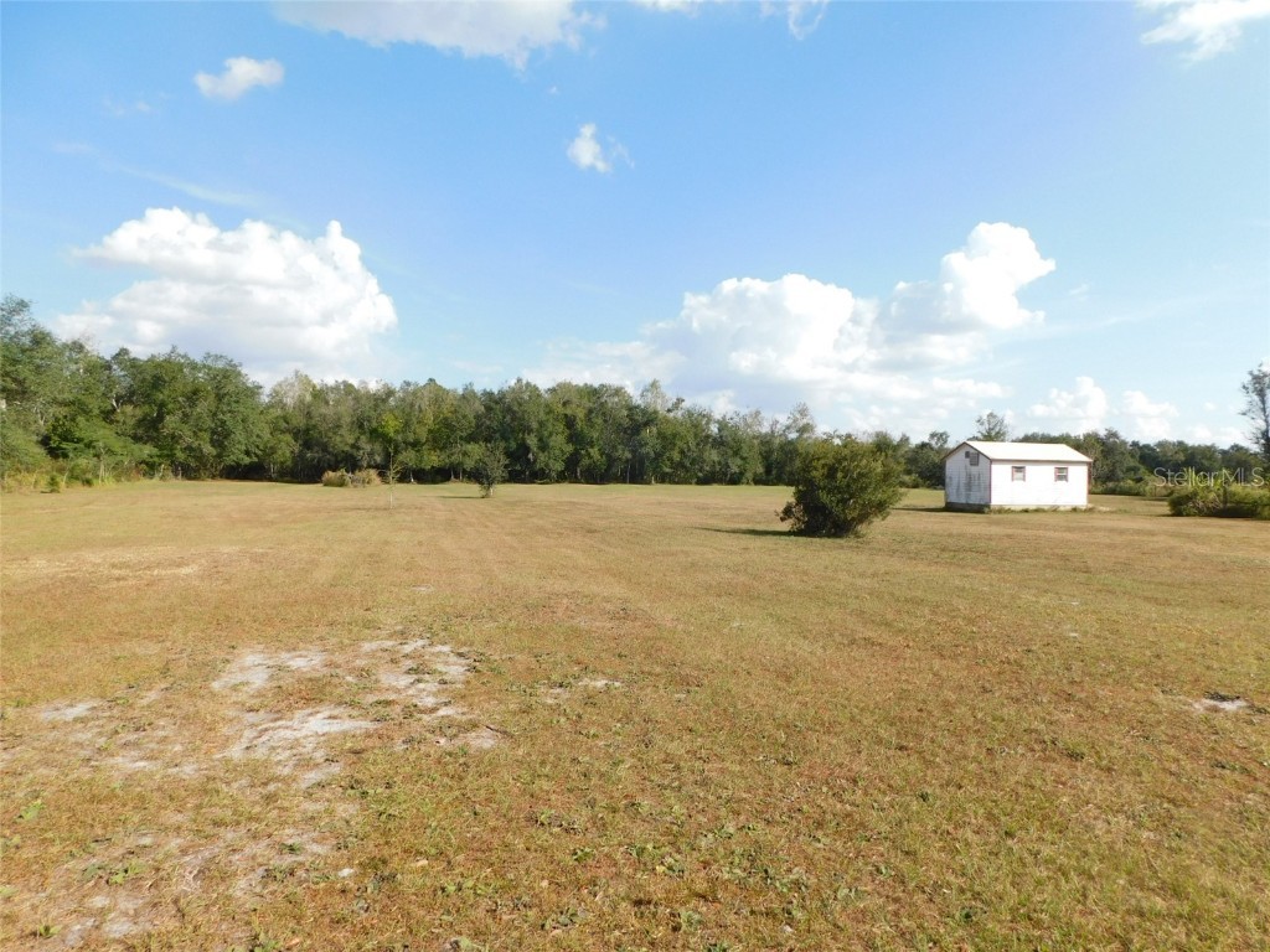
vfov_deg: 58.9
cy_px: 476
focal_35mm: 23
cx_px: 635
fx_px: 844
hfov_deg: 73.9
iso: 125
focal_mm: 4
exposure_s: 1/1000
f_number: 3
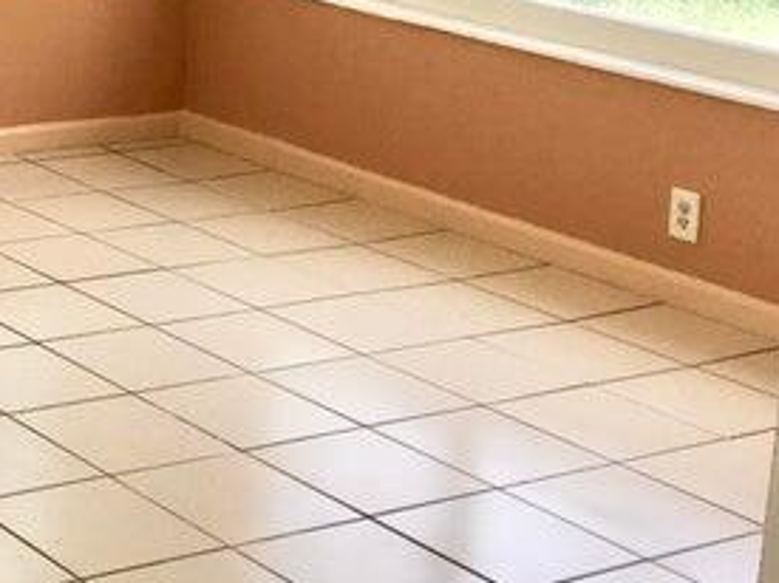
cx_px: -406
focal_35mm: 90
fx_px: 2024
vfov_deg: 16.0
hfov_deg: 19.0
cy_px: -28
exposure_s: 1/148
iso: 25
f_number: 2.2
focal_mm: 4.15
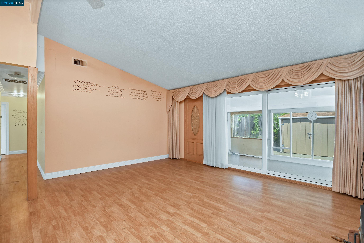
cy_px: 122
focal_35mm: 15
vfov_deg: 77.3
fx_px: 152
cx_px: 182
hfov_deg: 100.4
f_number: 4
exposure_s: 1/60
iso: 640
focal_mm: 10
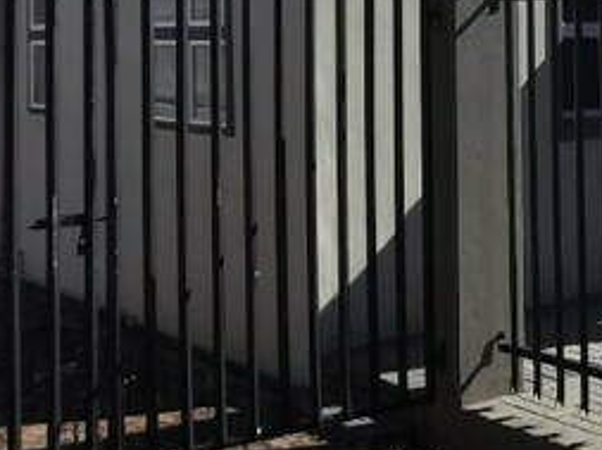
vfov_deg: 18.8
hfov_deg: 25.1
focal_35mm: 76
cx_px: 521
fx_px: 1320
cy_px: -7
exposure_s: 1/1399
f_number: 2.2
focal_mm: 2.35
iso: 50
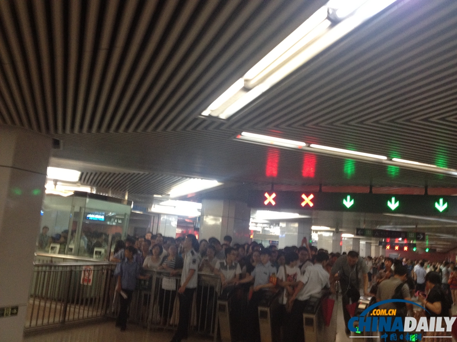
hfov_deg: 52.6
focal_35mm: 35
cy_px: 171
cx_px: 228
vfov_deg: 40.7
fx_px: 462
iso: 200
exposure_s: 1/20
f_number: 2.4
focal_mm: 4.28
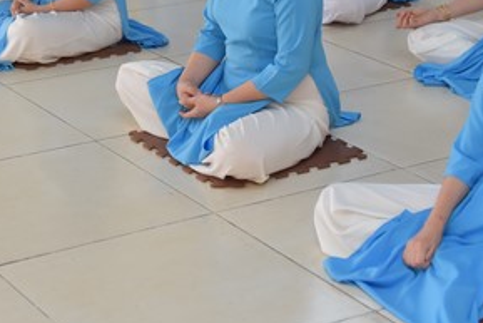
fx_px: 1450
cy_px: -2
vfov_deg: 12.5
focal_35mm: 108
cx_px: 157
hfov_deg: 18.9
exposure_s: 1/160
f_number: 4.5
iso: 800
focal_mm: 48
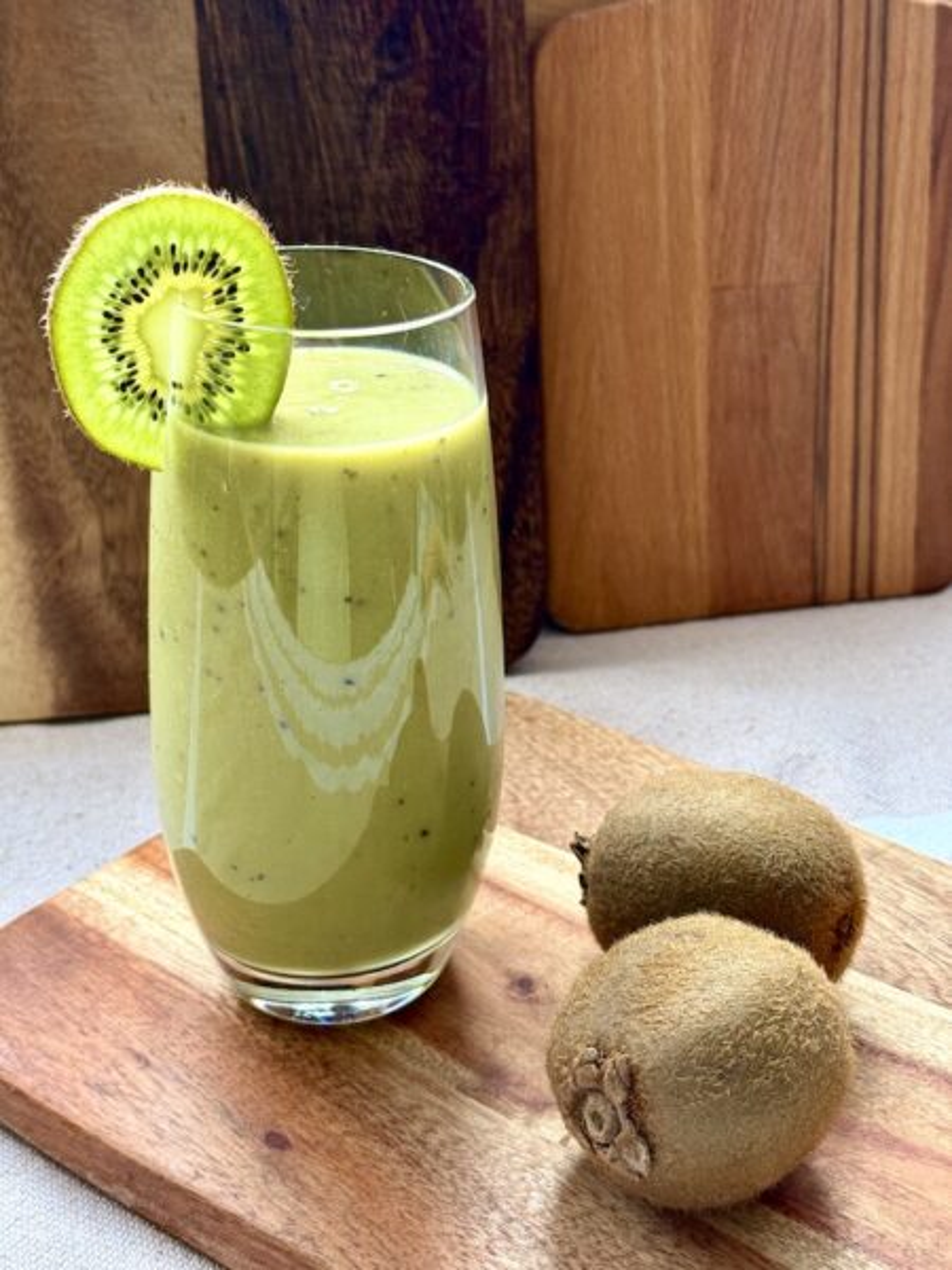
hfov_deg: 30.3
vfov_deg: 39.7
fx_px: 1760
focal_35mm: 48
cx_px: 476
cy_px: 635
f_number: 1.78
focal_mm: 6.76
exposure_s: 1/63
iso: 100
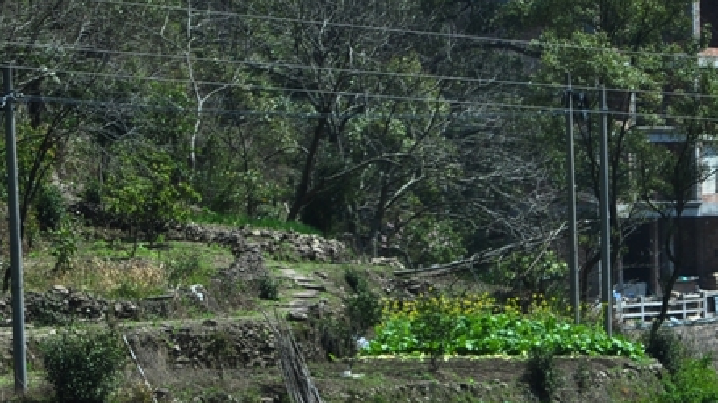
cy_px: 271
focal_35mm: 349
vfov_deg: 3.5
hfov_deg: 6.2
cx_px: 628
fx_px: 6642
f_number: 11
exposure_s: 1/160
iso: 200
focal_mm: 110
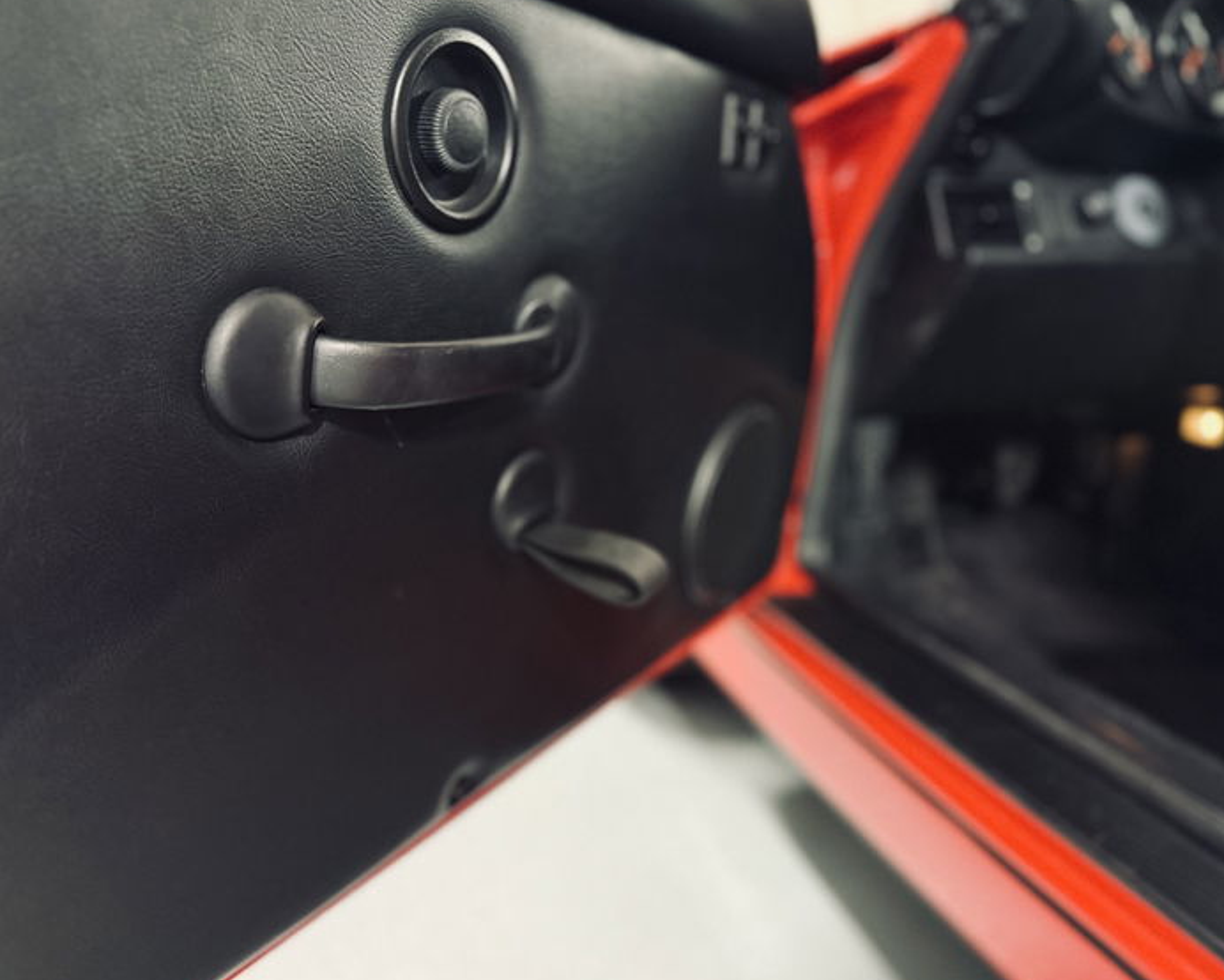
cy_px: 497
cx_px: 608
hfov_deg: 66.0
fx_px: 942
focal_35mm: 26
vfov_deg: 55.0
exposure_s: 1/33
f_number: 1.78
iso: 1000
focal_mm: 6.76
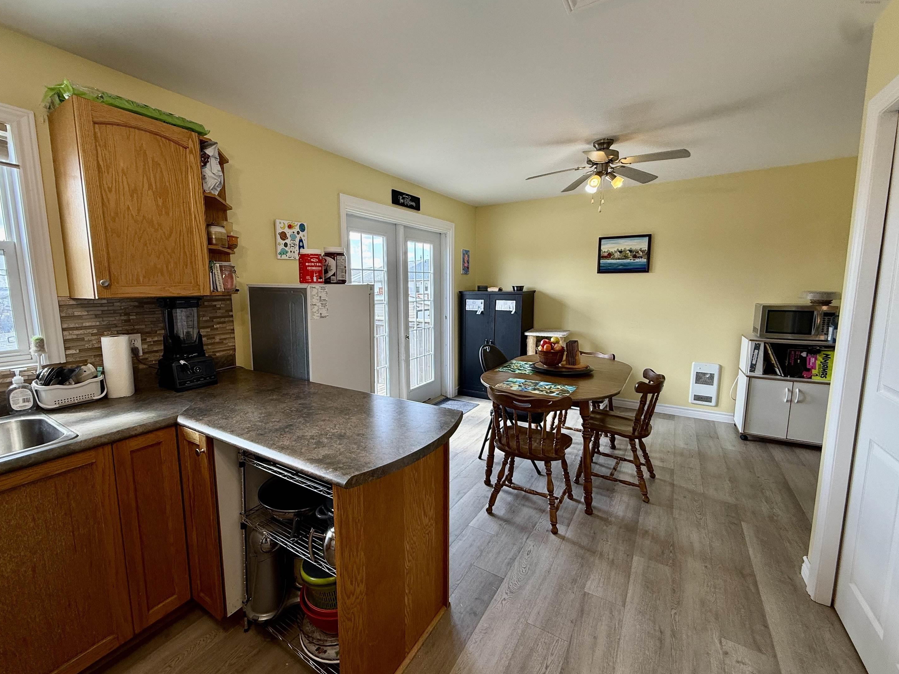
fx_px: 390
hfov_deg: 98.0
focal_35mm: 15
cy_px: 334
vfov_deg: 81.7
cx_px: 418
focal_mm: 2.22
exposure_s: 1/120
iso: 50
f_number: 2.2
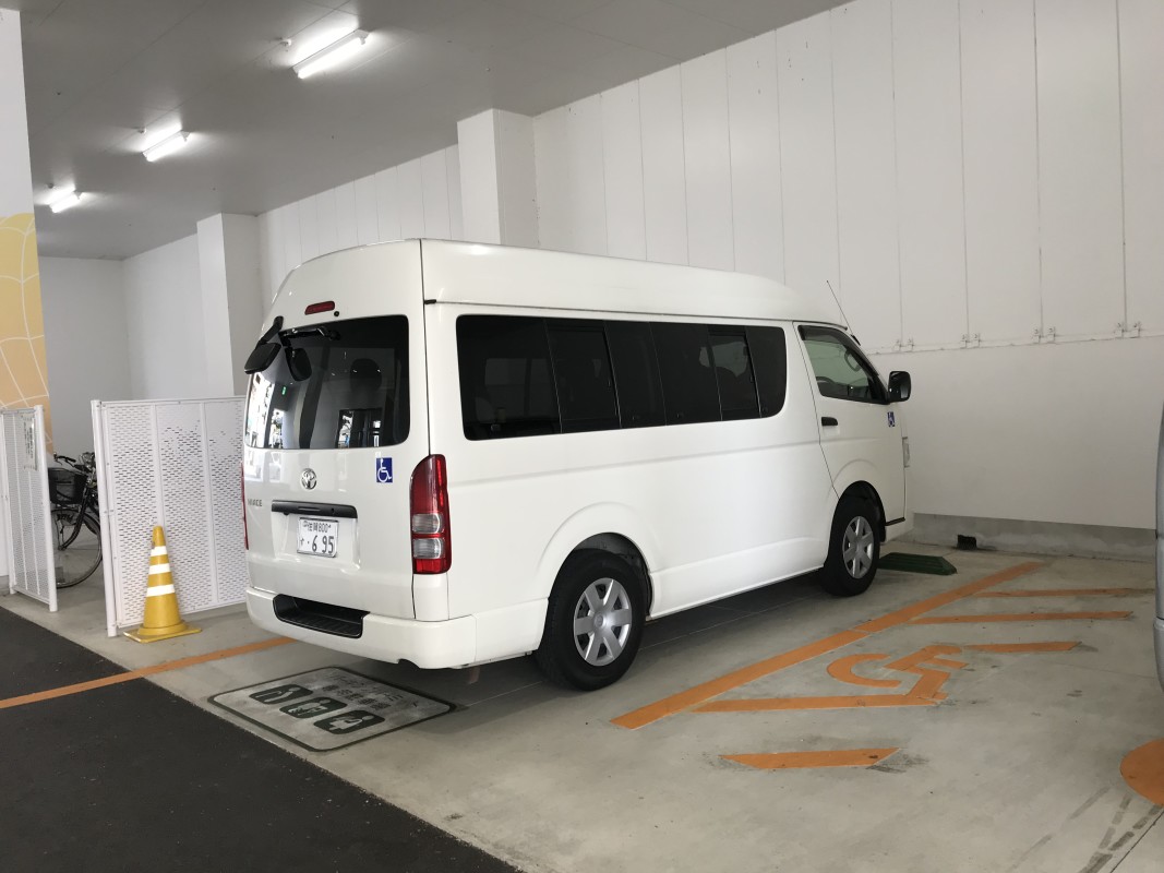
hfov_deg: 63.4
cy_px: 436
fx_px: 941
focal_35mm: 28
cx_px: 582
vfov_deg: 49.7
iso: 32
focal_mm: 3.99
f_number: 1.8
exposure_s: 1/45
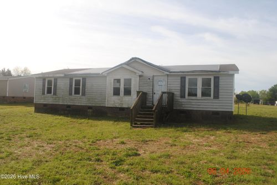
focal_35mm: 27
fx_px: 208
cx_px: 138
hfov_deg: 67.3
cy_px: 92
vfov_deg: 48.1
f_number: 8
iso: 100
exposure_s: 1/200
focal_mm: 18
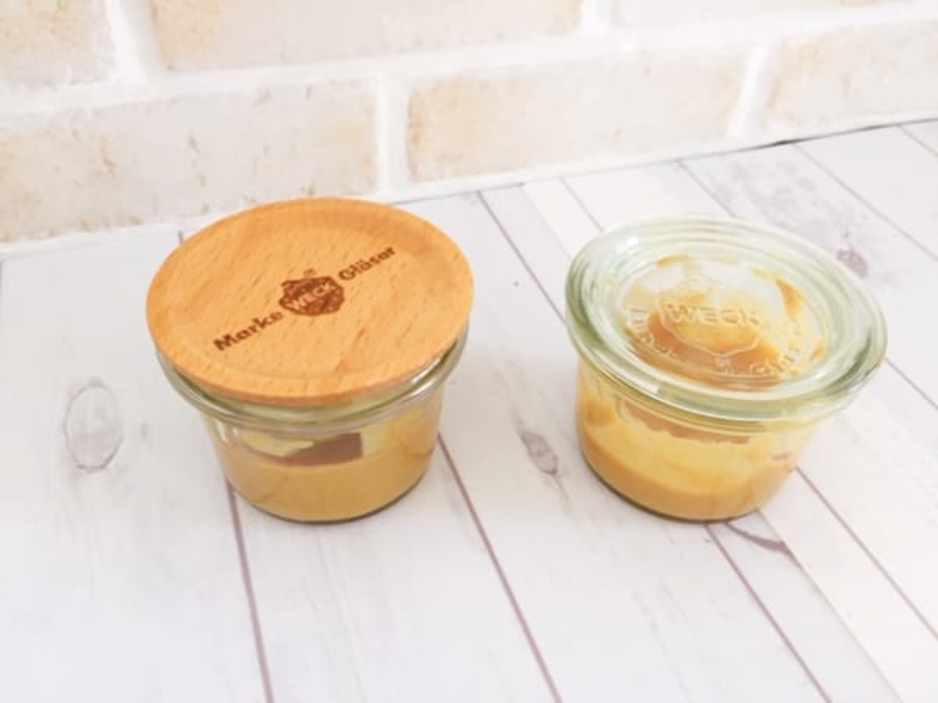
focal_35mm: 29
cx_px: 469
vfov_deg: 48.2
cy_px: 352
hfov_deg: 61.7
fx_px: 786
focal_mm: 4.15
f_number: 2.2
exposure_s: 1/30
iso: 40
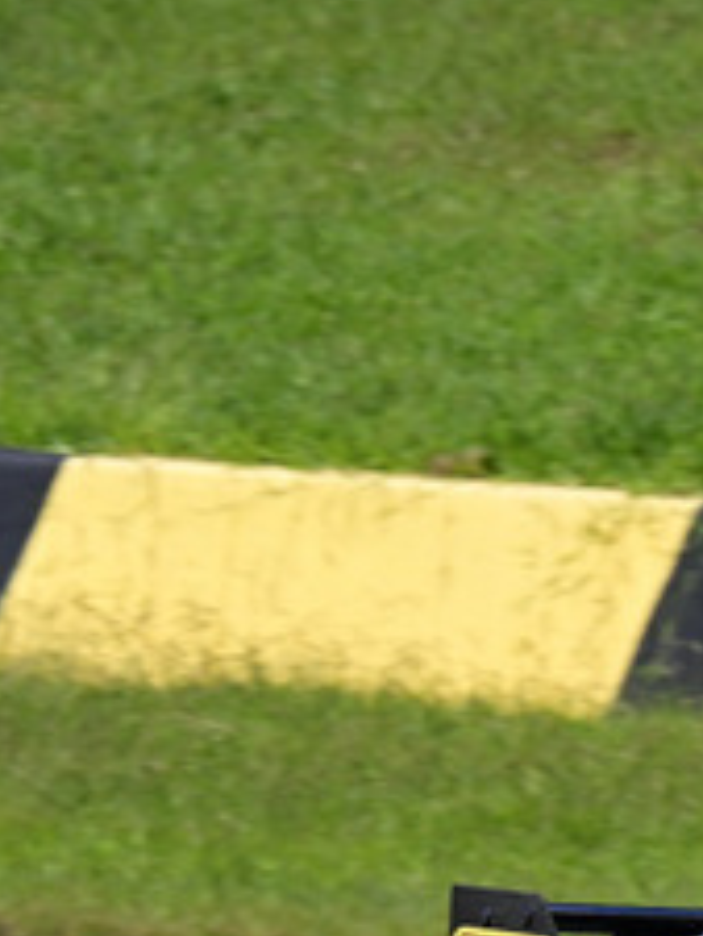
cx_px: 1152
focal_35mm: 1061
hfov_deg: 1.4
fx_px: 28703
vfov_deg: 1.9
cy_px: 778
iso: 400
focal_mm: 310
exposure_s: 1/640
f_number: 11
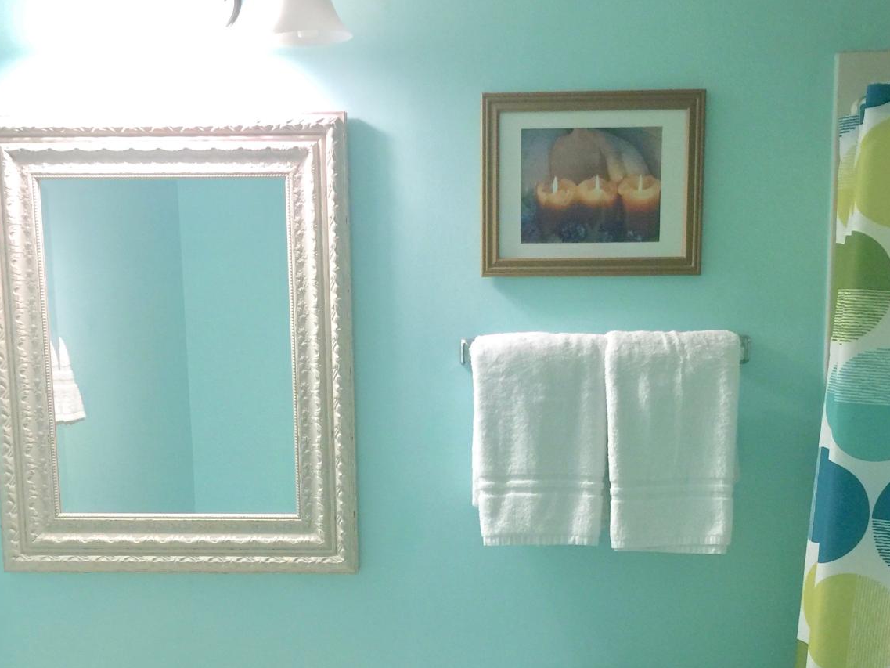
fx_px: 1311
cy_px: 556
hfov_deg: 37.5
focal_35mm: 51
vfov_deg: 27.8
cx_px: 466
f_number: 2.2
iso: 50
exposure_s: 1/30
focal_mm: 4.15
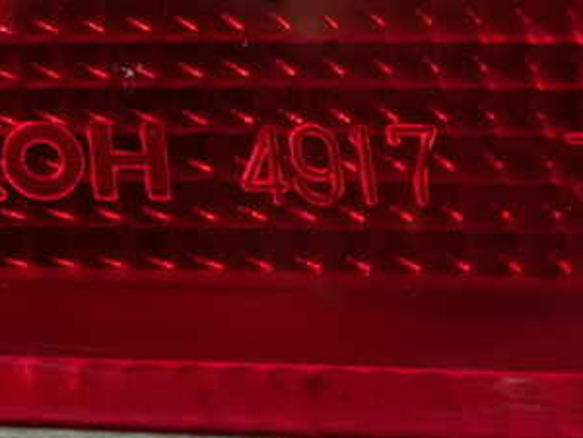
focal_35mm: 60
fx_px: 1011
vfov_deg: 24.0
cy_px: 80
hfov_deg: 30.3
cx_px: 19
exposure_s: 1/30
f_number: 2.3
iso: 1600
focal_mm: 5.4
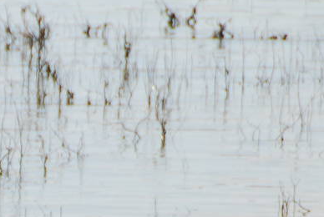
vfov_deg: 1.5
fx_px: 8365
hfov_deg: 2.2
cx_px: -89
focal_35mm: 928
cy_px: 318
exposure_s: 1/800
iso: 200
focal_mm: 150
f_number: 5.6
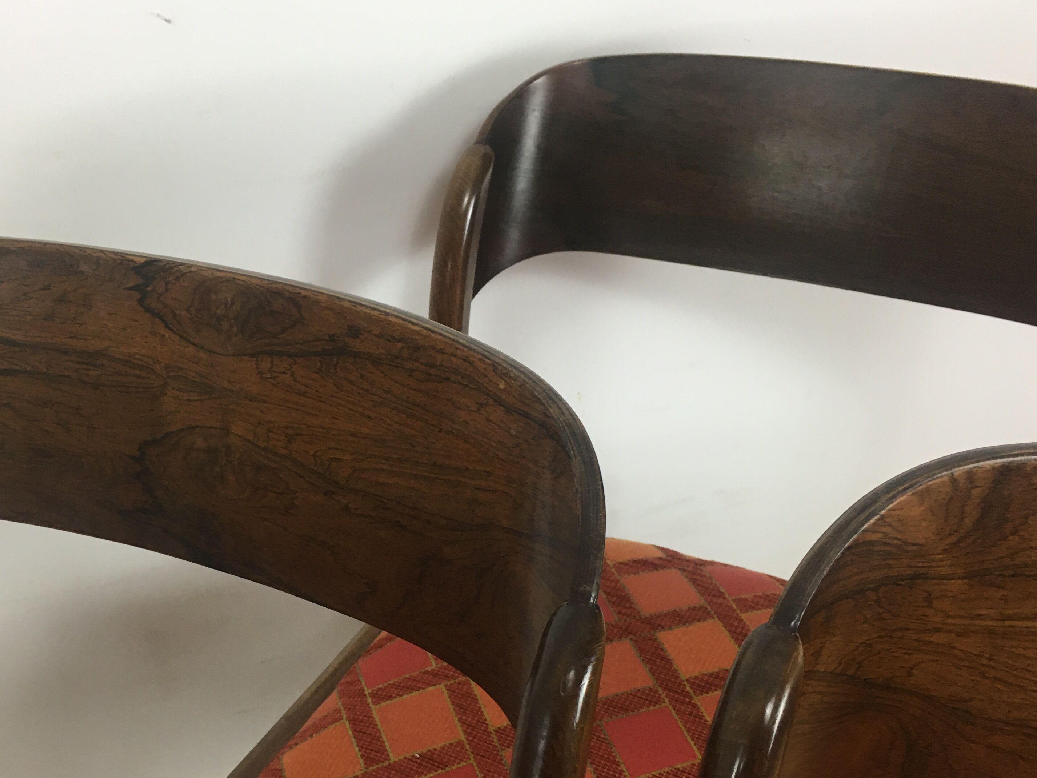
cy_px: 490
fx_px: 1228
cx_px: 360
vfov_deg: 34.9
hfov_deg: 45.2
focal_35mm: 41
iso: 50
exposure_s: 1/33
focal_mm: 4.15
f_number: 2.2
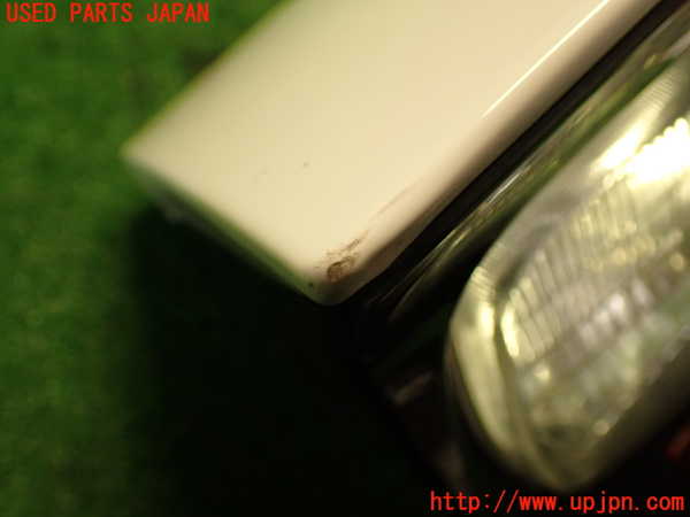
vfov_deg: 39.7
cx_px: 345
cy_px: 258
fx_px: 718
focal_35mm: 36
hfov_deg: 51.4
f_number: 2.5
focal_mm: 6.37
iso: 320
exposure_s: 1/40
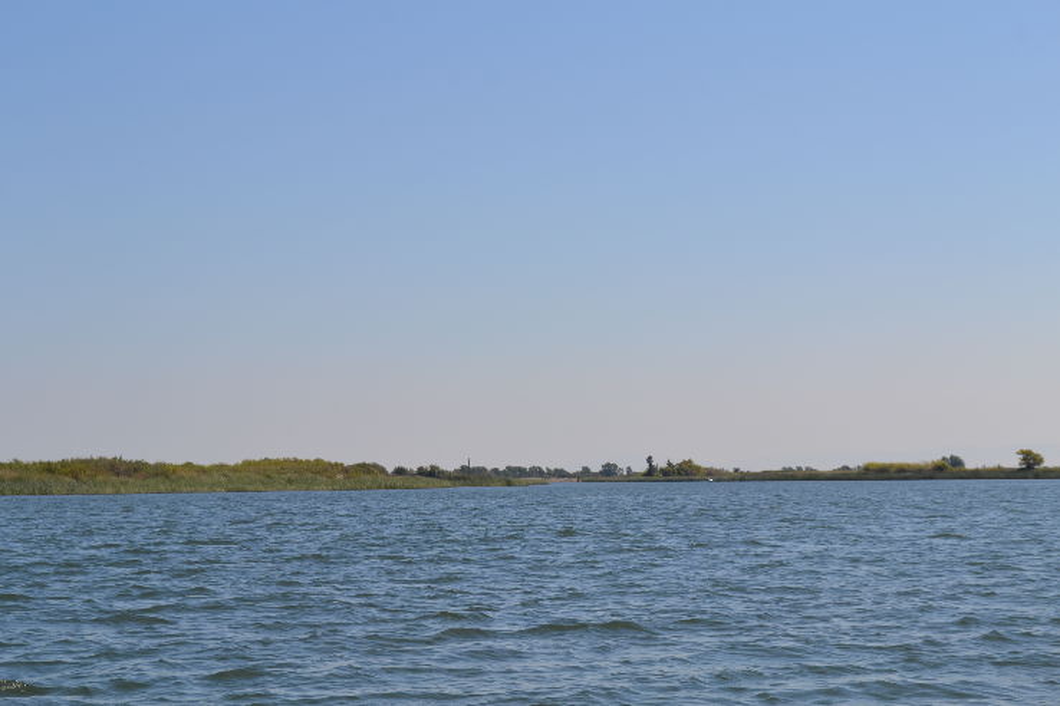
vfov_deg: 18.2
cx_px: 530
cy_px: 353
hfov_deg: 27.0
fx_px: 2208
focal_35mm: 75
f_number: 9
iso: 100
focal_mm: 50
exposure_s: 1/320
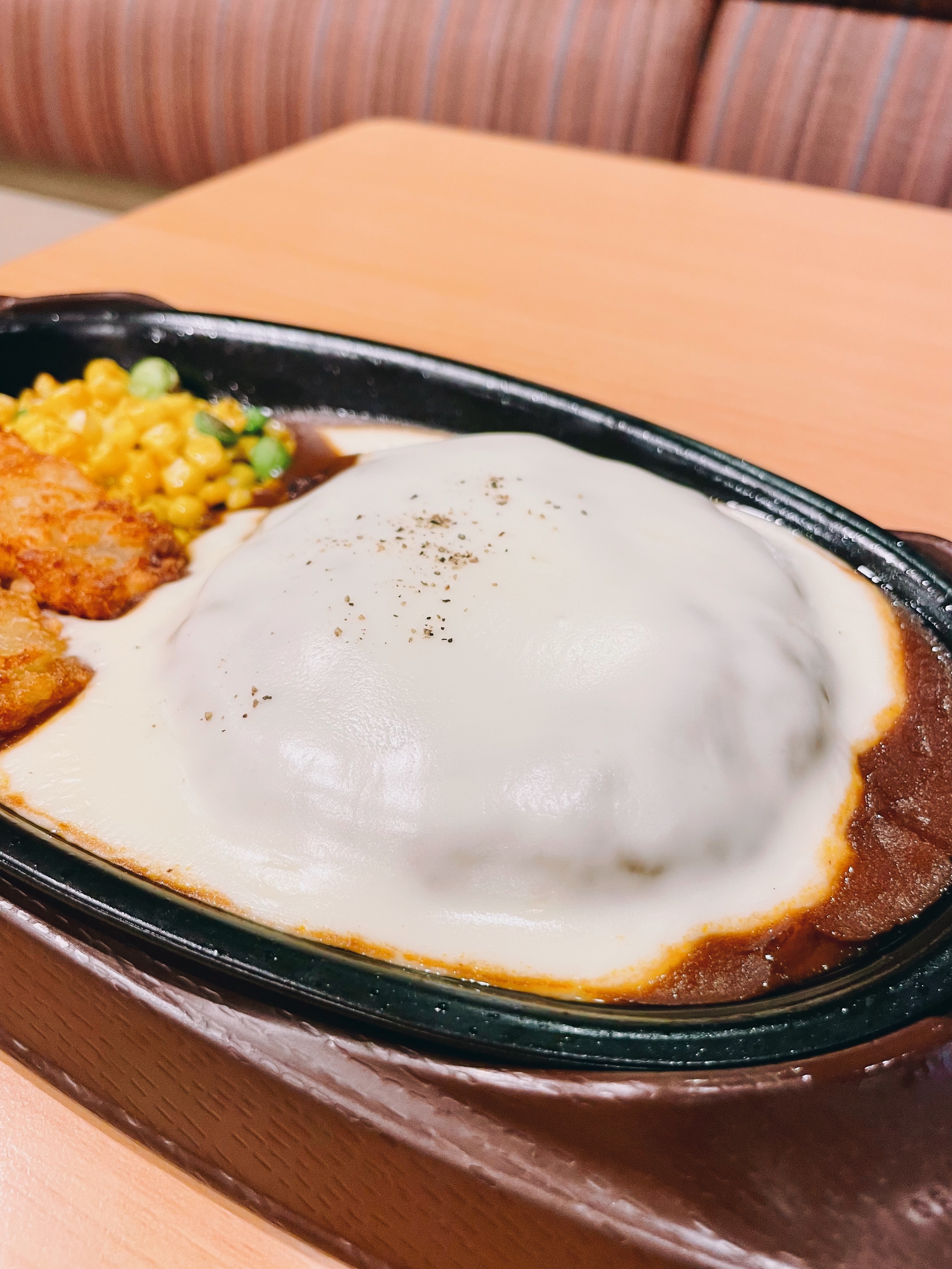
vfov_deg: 67.3
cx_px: 476
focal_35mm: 26
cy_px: 634
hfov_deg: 53.1
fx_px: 953
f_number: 1.6
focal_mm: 4.2
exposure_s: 1/50
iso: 80
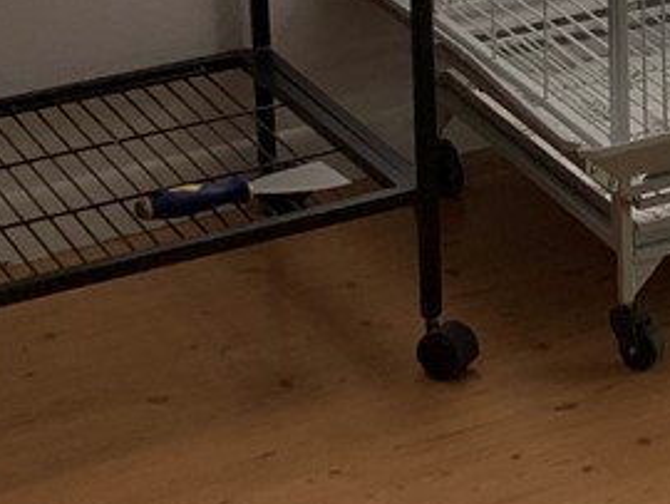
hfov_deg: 11.8
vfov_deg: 9.1
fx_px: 2983
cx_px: 1204
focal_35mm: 154
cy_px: -472
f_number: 1.8
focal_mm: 4.25
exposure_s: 1/122
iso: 32
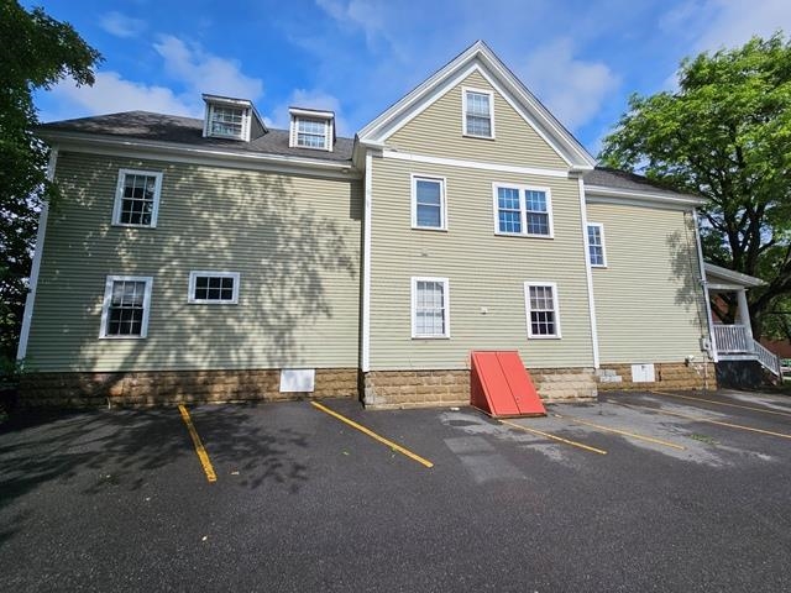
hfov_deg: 106.2
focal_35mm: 13
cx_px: 396
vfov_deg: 89.9
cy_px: 296
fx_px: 297
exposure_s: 1/2767
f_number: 2.2
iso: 50
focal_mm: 2.2
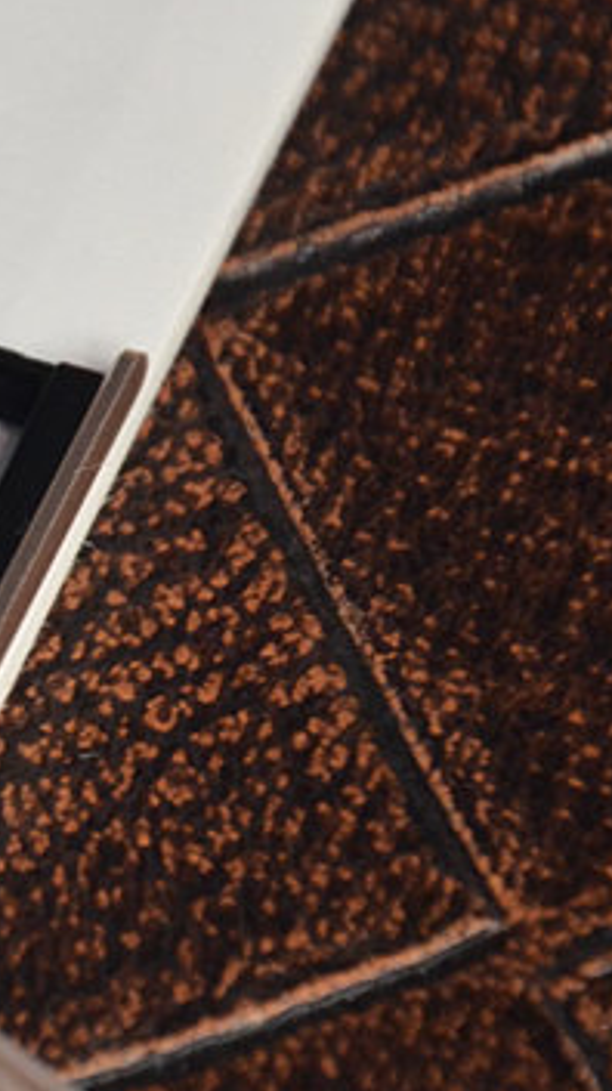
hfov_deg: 2.2
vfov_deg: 3.9
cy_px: 476
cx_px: -569
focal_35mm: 560
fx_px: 16184
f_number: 5.6
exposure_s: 1/30
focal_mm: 105
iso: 1600
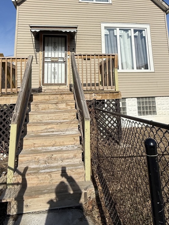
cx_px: 78
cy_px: 66
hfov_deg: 58.8
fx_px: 150
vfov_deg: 70.5
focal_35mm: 23
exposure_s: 1/6173
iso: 64
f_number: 2.2
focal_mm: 2.22
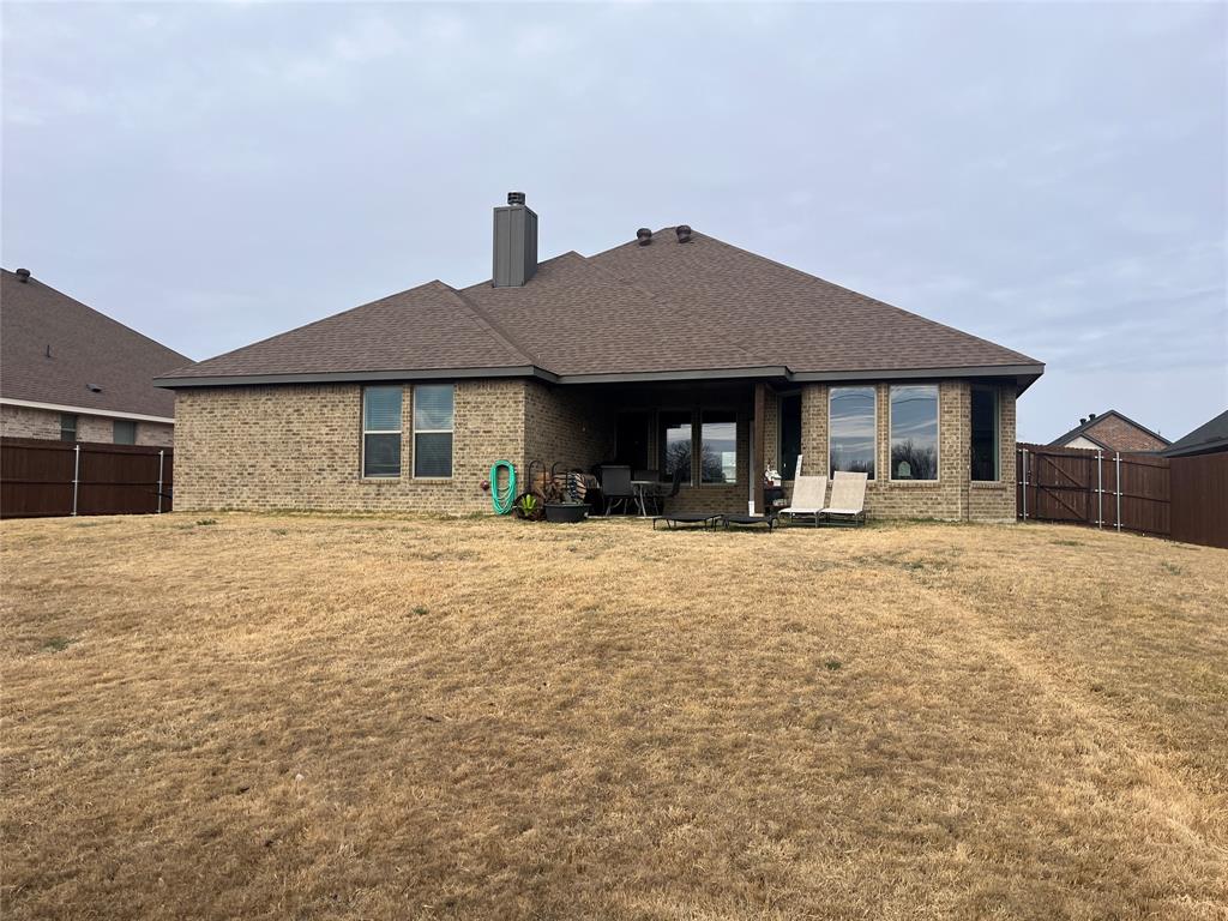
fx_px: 922
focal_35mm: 26
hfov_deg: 67.3
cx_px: 614
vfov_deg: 53.1
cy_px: 460
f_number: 1.6
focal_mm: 5.1
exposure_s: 1/3623
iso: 50
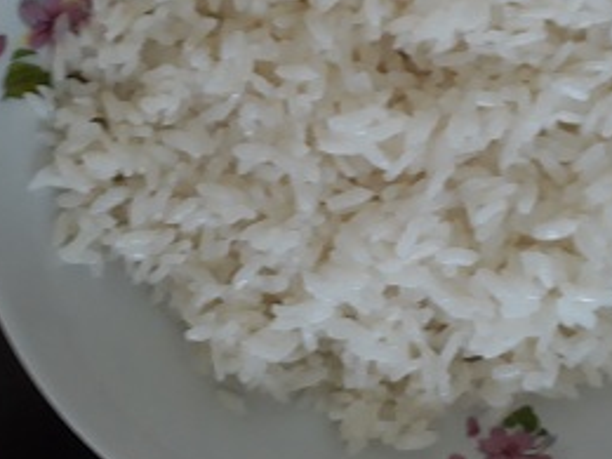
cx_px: 365
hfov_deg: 36.7
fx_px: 919
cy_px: 138
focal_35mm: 52
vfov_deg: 27.8
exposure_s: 1/15
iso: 250
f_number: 1.9
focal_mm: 3.6
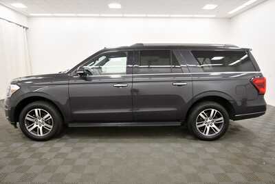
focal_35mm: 22
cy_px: 92
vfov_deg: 57.3
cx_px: 138
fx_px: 168
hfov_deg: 78.6
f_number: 5.3
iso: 1100
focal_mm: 15
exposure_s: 1/125
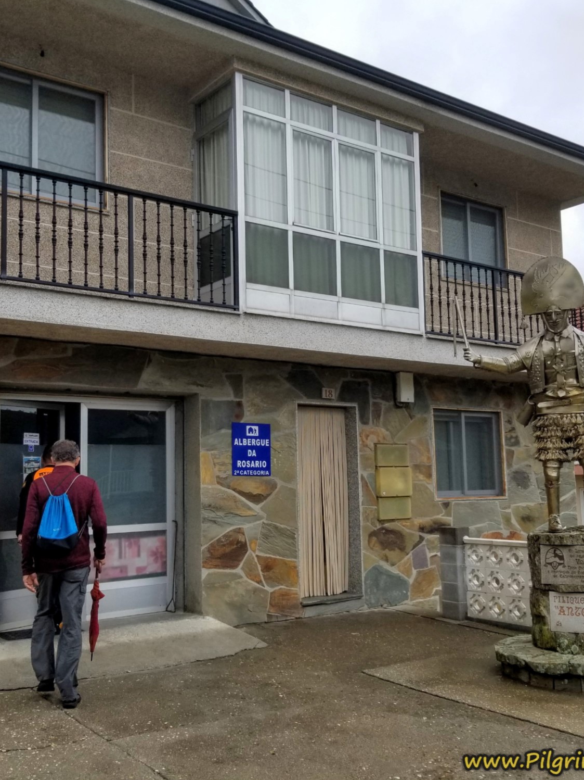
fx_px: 788
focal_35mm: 35
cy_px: 389
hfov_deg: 40.7
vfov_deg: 52.6
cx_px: 266
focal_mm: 4.3
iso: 50
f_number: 1.7
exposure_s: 1/289
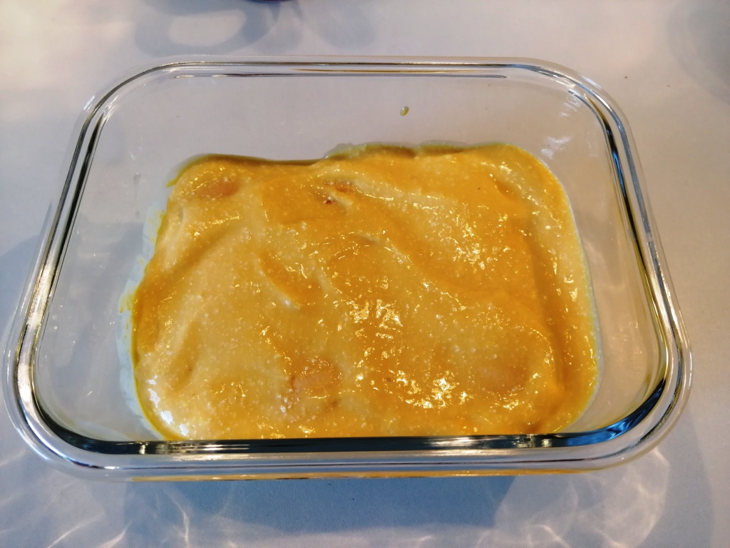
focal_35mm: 27
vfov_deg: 51.4
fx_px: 569
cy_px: 274
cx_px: 365
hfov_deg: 65.3
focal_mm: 3.95
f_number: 1.8
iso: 100
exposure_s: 1/50
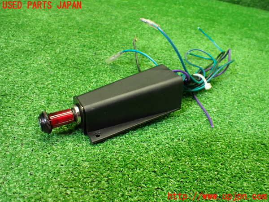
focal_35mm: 30
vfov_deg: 46.8
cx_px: 134
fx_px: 233
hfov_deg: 60.0
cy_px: 101
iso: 800
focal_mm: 5.4
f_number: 2.3
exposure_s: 1/125
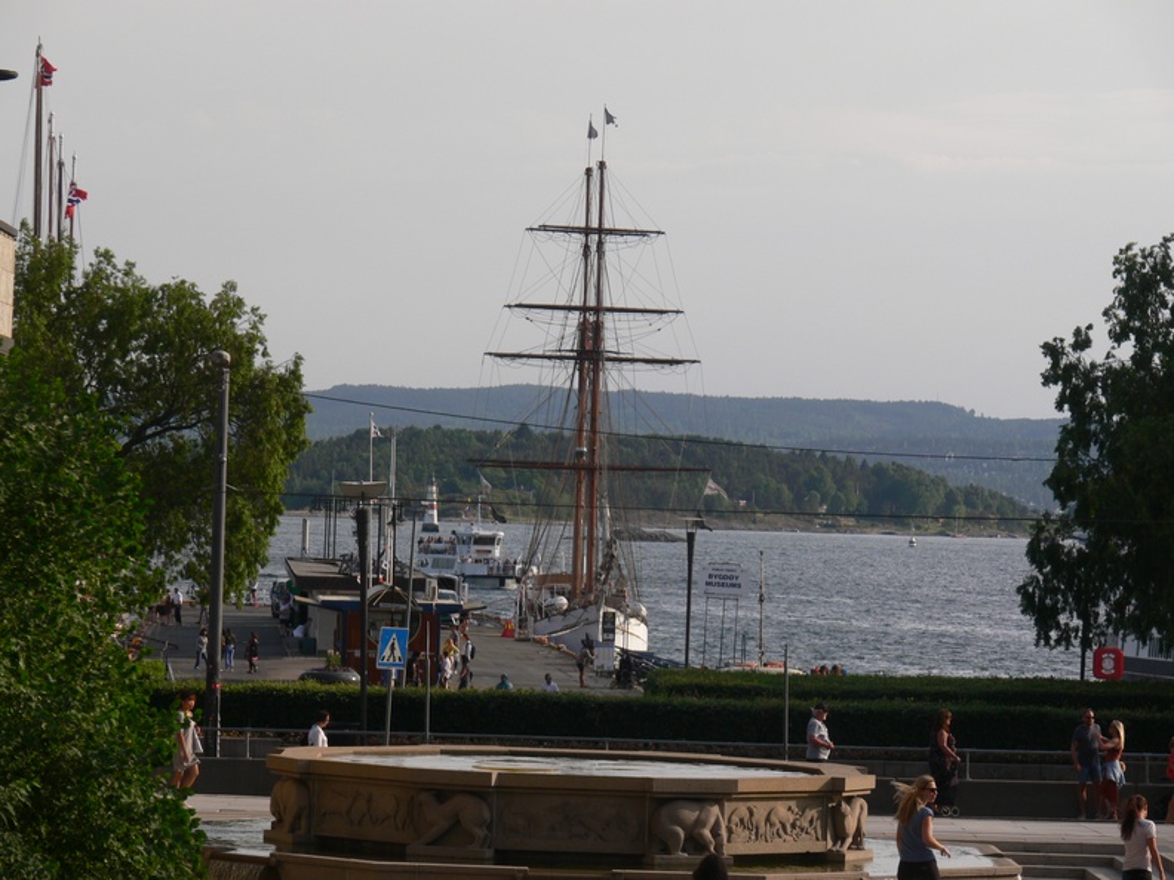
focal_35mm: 174
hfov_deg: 11.4
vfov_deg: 8.5
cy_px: 440
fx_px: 5901
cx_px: 587
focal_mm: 36.9
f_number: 5
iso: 80
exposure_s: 1/125
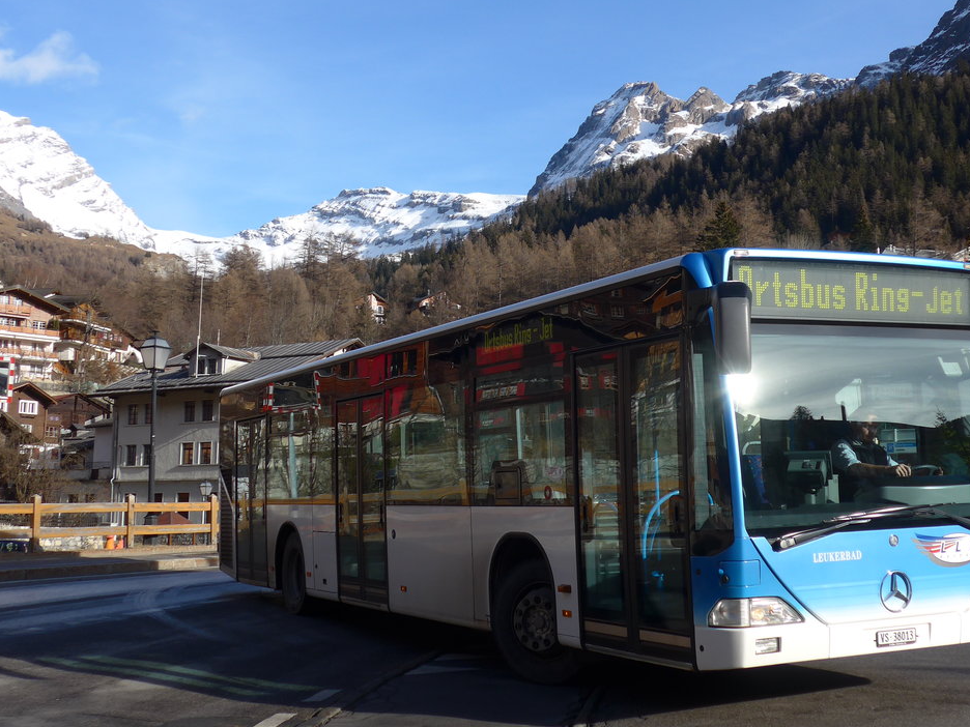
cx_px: 553
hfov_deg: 38.1
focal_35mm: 50
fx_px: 1401
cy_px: 331
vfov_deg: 29.1
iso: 80
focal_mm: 8
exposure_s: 1/1300
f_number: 2.8
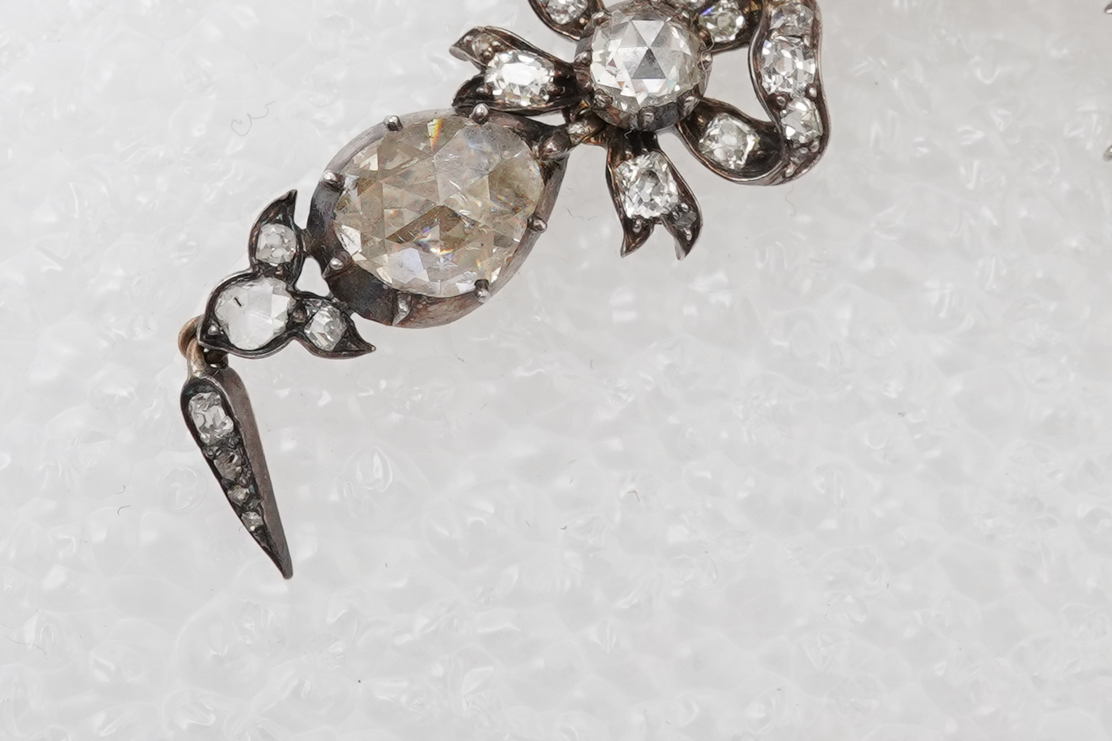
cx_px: 978
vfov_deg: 11.4
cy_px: -200
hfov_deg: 17.3
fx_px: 3613
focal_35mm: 117
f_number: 20
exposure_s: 1/125
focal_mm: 30
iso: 640
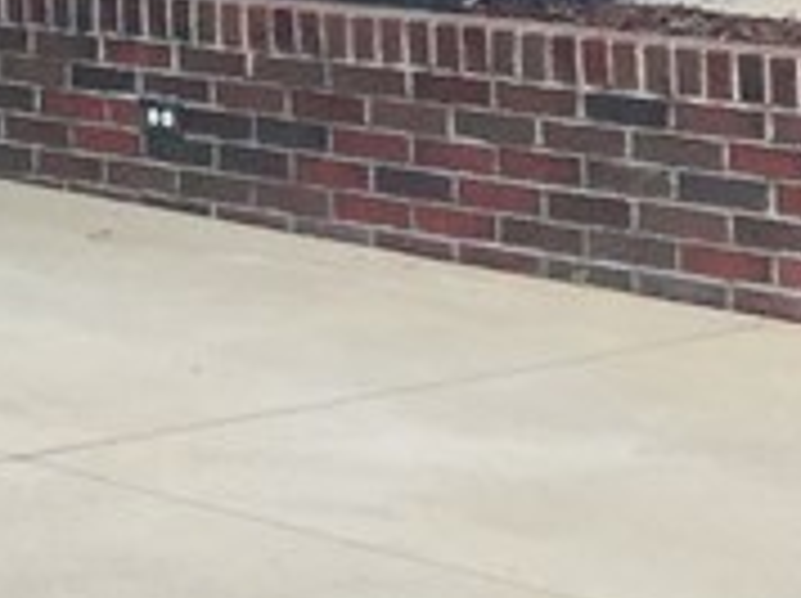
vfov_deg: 8.2
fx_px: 3859
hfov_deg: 10.7
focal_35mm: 167
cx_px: -891
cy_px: -845
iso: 32
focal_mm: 4.15
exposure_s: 1/920
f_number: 2.2
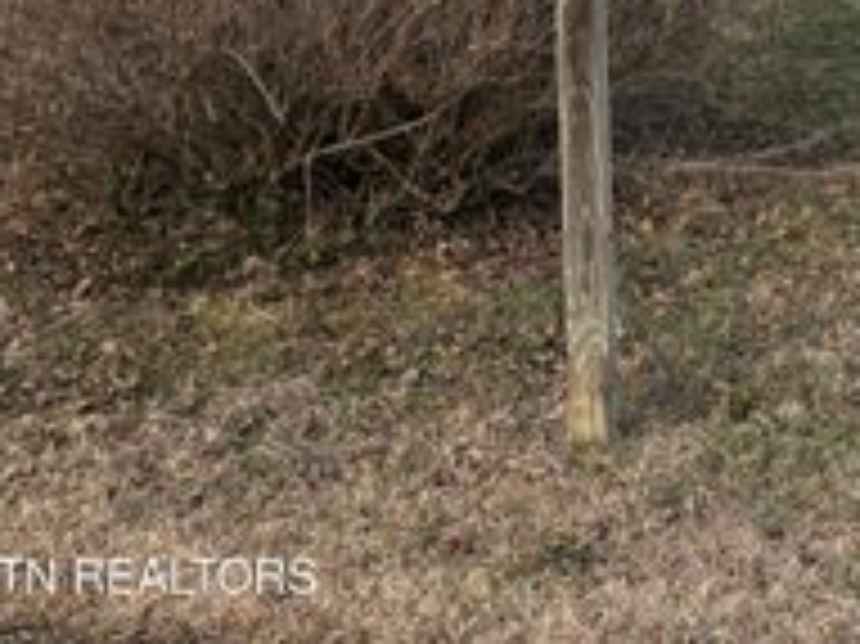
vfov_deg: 19.9
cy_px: -191
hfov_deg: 25.1
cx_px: 1085
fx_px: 1688
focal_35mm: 68
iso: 50
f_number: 1.6
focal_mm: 5.96
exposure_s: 1/1451
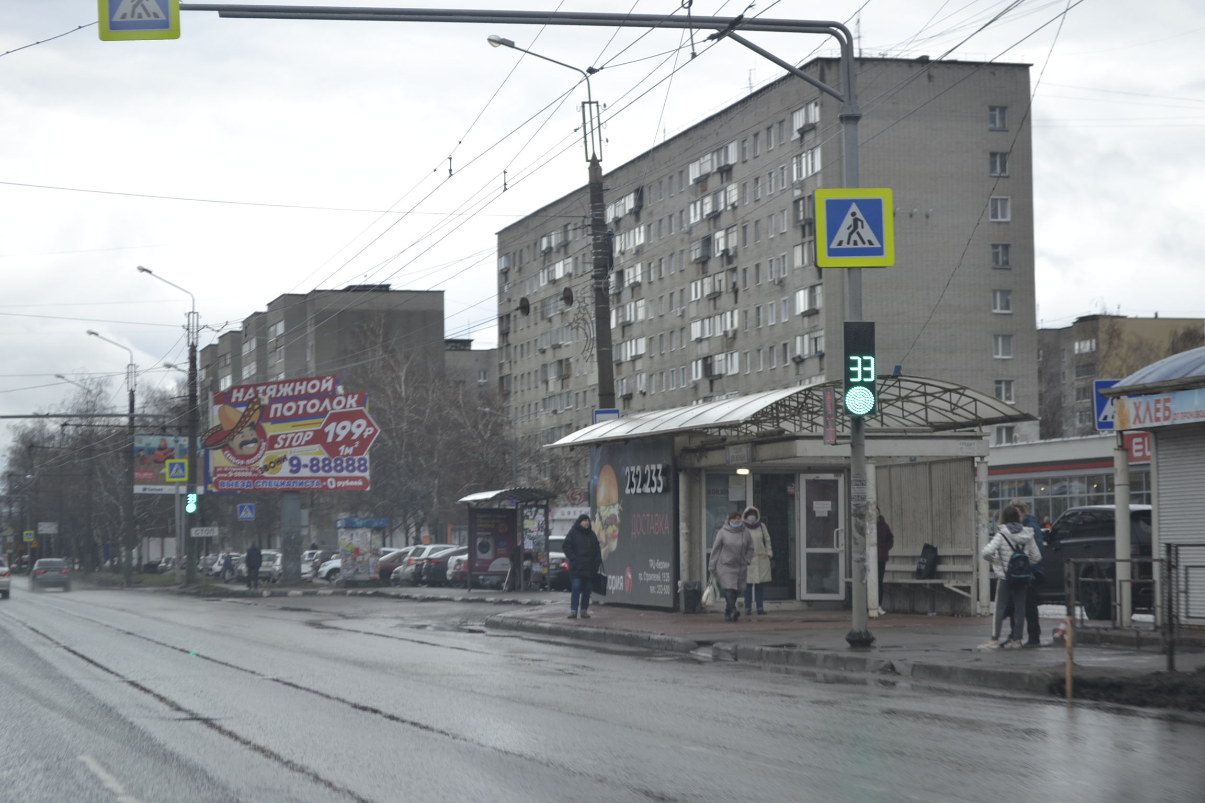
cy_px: 402
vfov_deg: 16.6
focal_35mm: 82
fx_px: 2761
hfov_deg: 24.6
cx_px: 602
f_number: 5.6
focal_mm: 55
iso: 110
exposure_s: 1/125
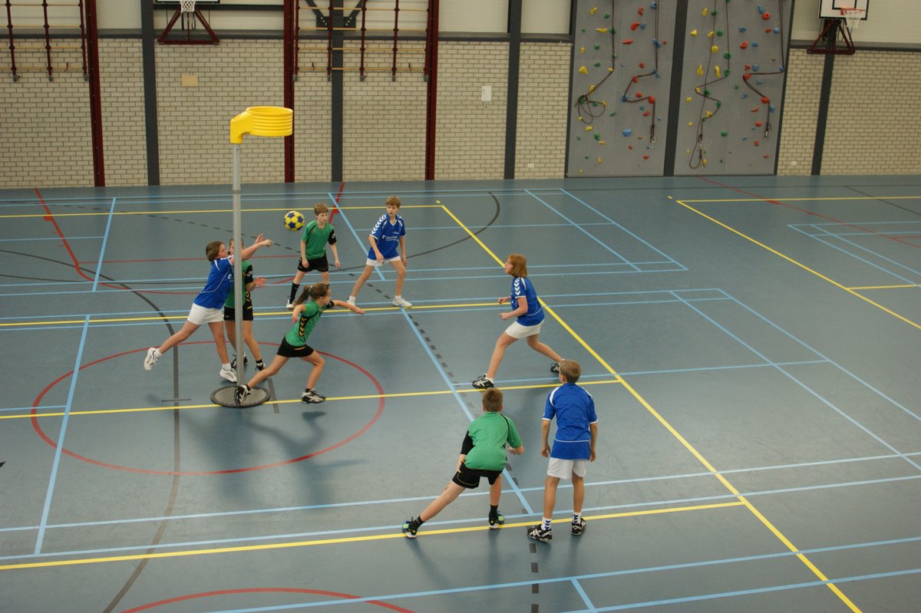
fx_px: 1074
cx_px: 460
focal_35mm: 42
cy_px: 306
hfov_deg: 46.4
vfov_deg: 31.9
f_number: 2.8
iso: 400
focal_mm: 28
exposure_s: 1/200
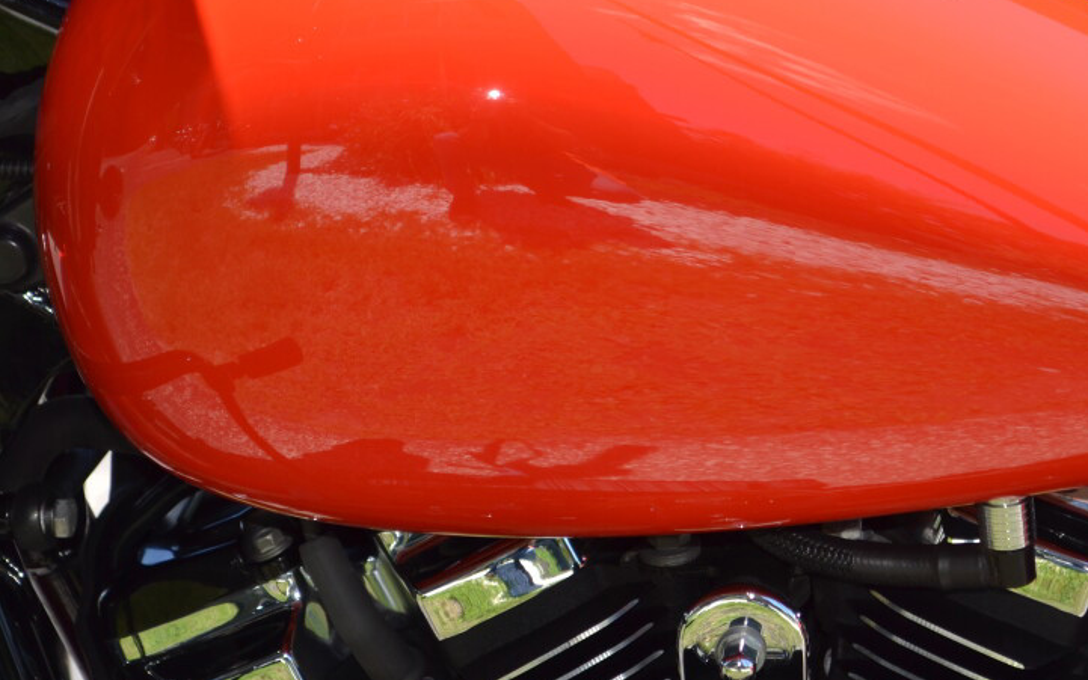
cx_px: 687
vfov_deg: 9.3
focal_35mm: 140
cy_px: 87
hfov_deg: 14.9
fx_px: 4148
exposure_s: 1/200
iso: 100
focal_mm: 55
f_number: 6.3
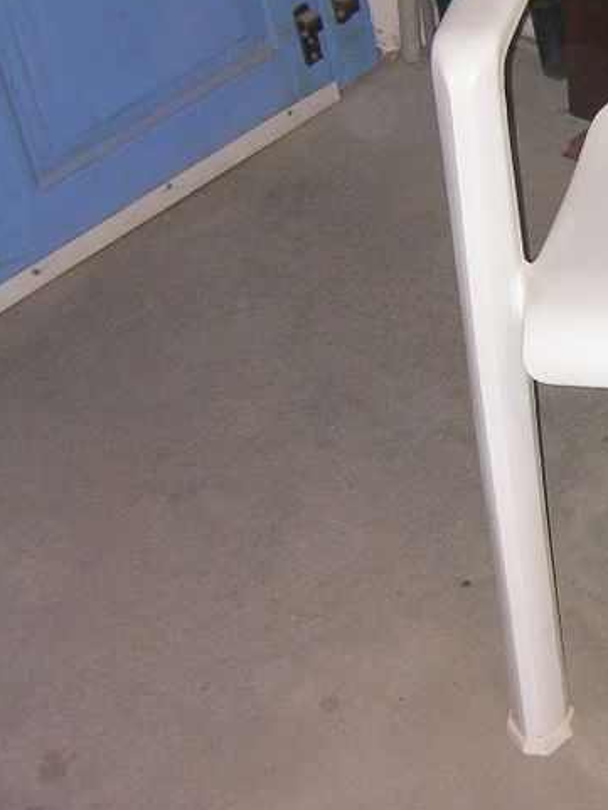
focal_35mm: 79
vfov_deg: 24.5
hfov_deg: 17.3
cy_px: 236
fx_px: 1849
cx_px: 837
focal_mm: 6.8
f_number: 3.5
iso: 200
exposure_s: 1/30
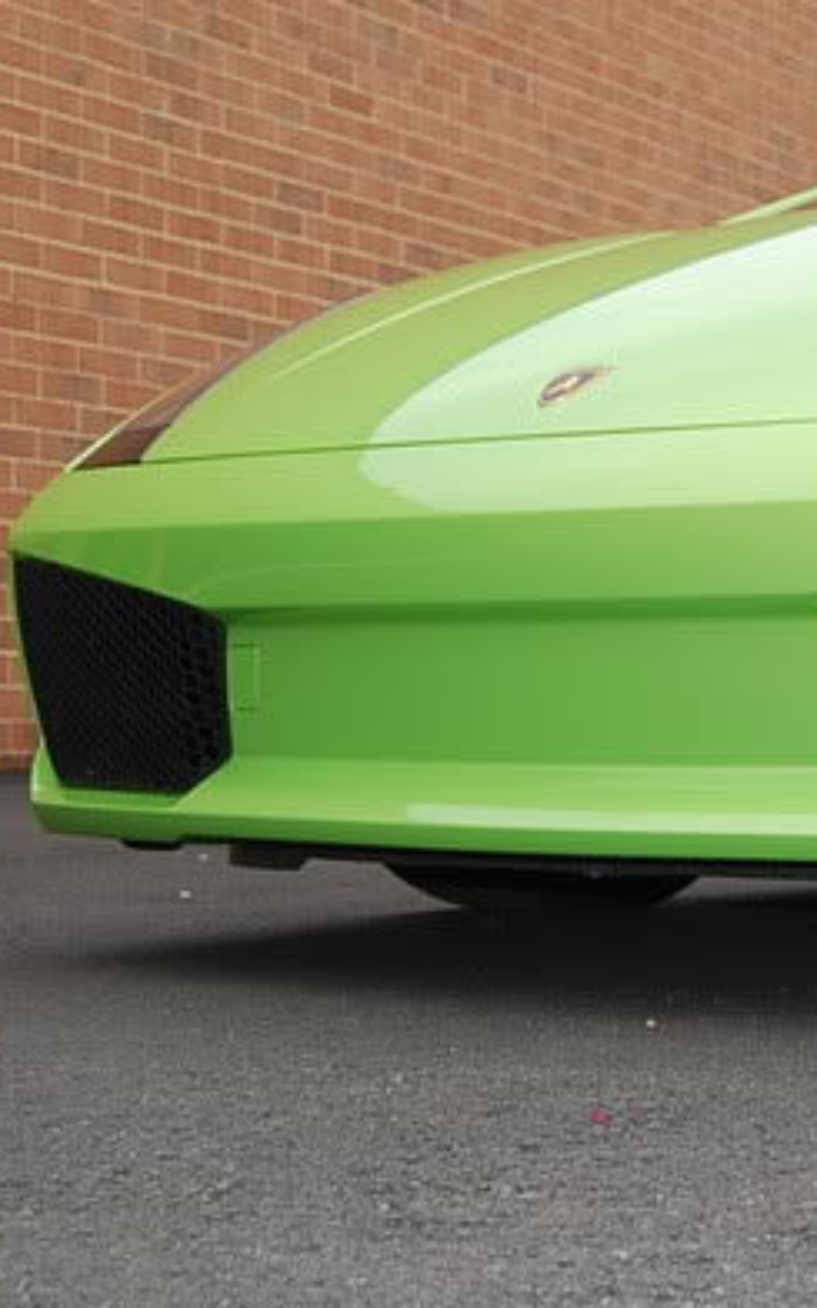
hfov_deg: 14.9
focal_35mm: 81
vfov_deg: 25.5
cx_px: 1234
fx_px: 2886
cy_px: 514
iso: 200
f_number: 5.6
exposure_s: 1/500
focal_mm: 26
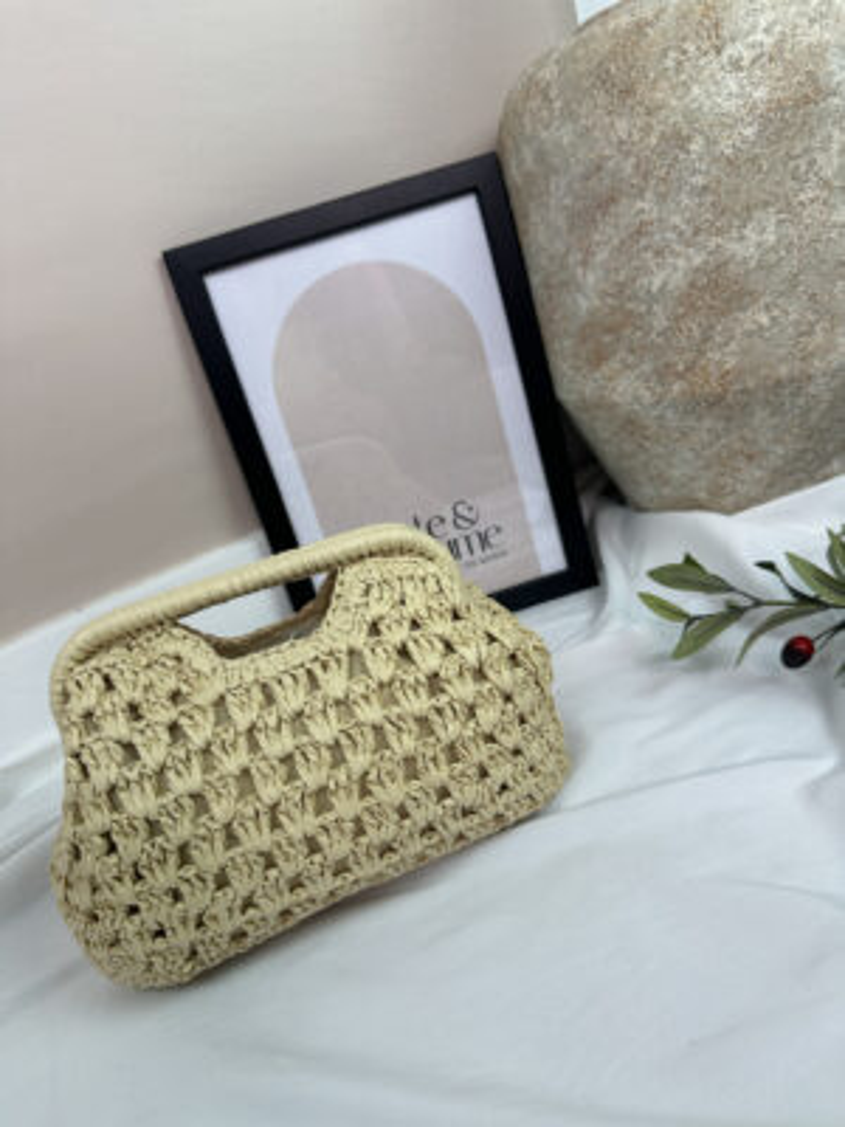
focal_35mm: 24
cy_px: 564
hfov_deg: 56.8
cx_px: 422
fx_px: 781
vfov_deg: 71.6
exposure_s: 1/100
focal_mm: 6.86
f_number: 1.8
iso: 80
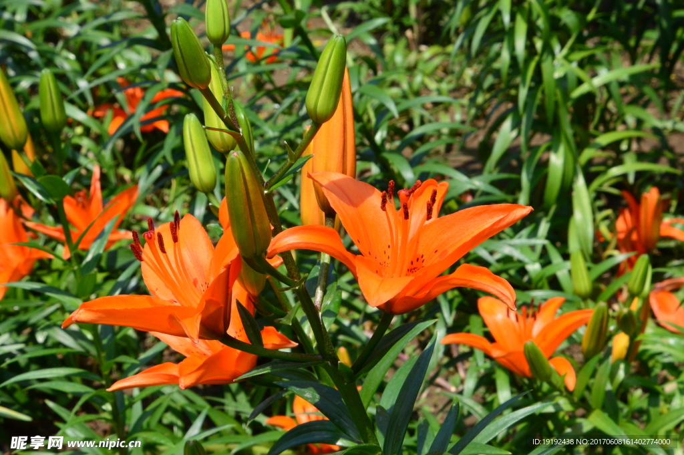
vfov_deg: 10.1
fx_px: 2563
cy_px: 228
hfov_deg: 15.2
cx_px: 342
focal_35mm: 135
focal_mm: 90
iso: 720
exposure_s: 1/250
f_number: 20
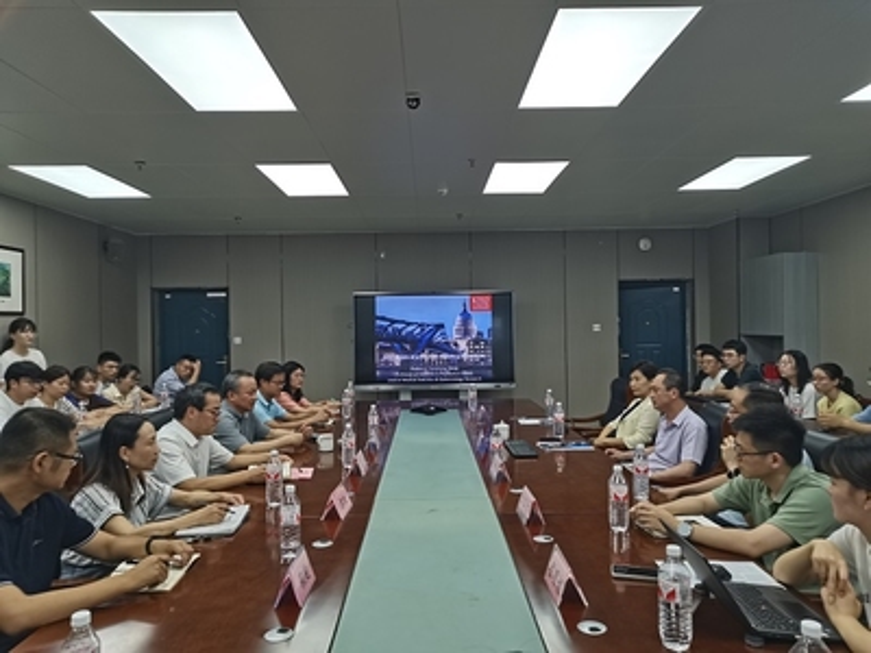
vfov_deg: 53.1
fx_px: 654
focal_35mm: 26
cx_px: 436
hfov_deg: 67.3
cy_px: 326
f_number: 1.8
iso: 80
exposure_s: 1/100
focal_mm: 5.58
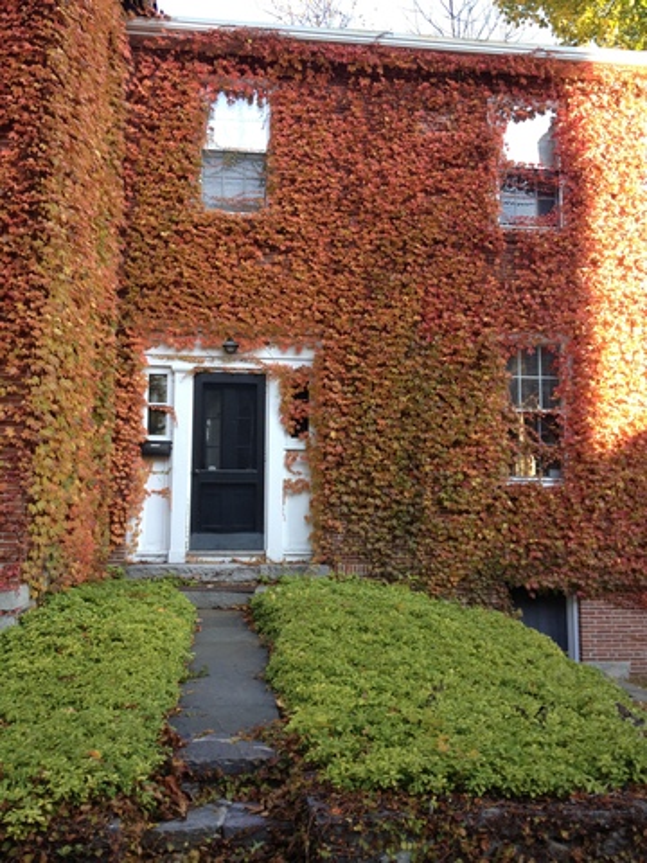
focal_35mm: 35
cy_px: 432
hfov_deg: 40.7
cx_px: 324
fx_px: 872
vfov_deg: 52.6
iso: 50
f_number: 2.4
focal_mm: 4.28
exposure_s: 1/120
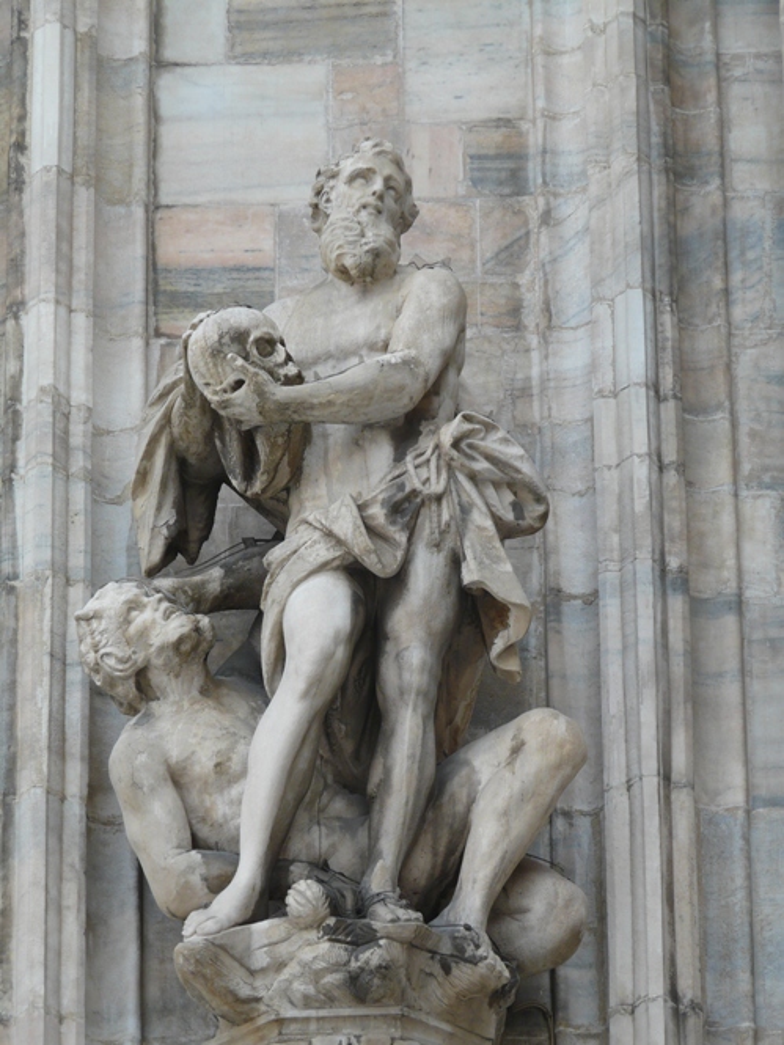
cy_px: 522
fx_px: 7487
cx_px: 392
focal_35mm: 248
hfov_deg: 6.0
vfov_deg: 8.0
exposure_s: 1/160
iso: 100
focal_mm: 40.8
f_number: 4
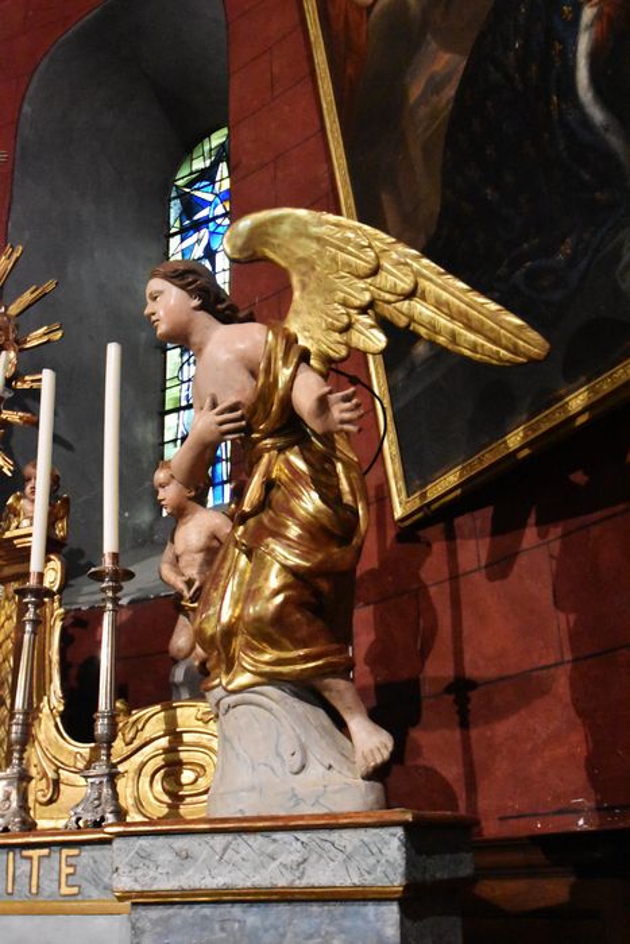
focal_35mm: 36
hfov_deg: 36.9
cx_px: 315
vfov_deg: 53.1
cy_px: 472
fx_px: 944
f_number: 4.5
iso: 12800
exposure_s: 1/40
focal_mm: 24
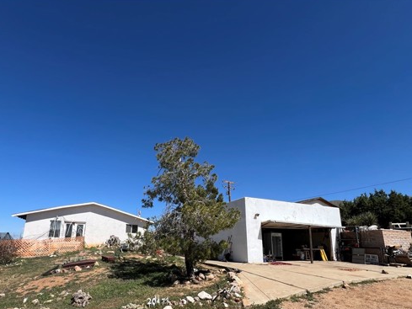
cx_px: 184
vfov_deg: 73.2
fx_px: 202
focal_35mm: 17
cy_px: 197
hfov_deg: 90.7
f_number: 1.8
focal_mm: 1.57
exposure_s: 1/2137
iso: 32
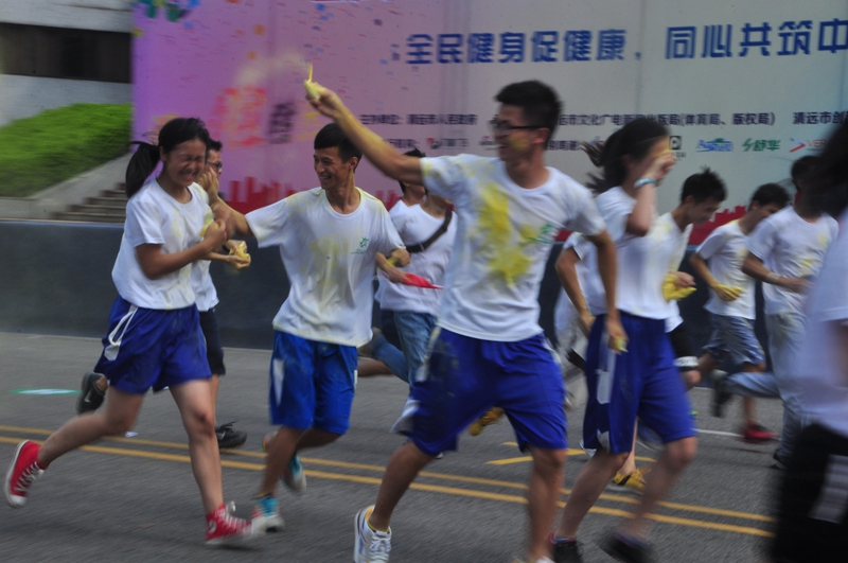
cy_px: 282
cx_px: 424
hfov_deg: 27.0
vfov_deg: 18.1
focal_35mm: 75
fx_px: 1764
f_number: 32
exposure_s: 1/60
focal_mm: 50
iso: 250
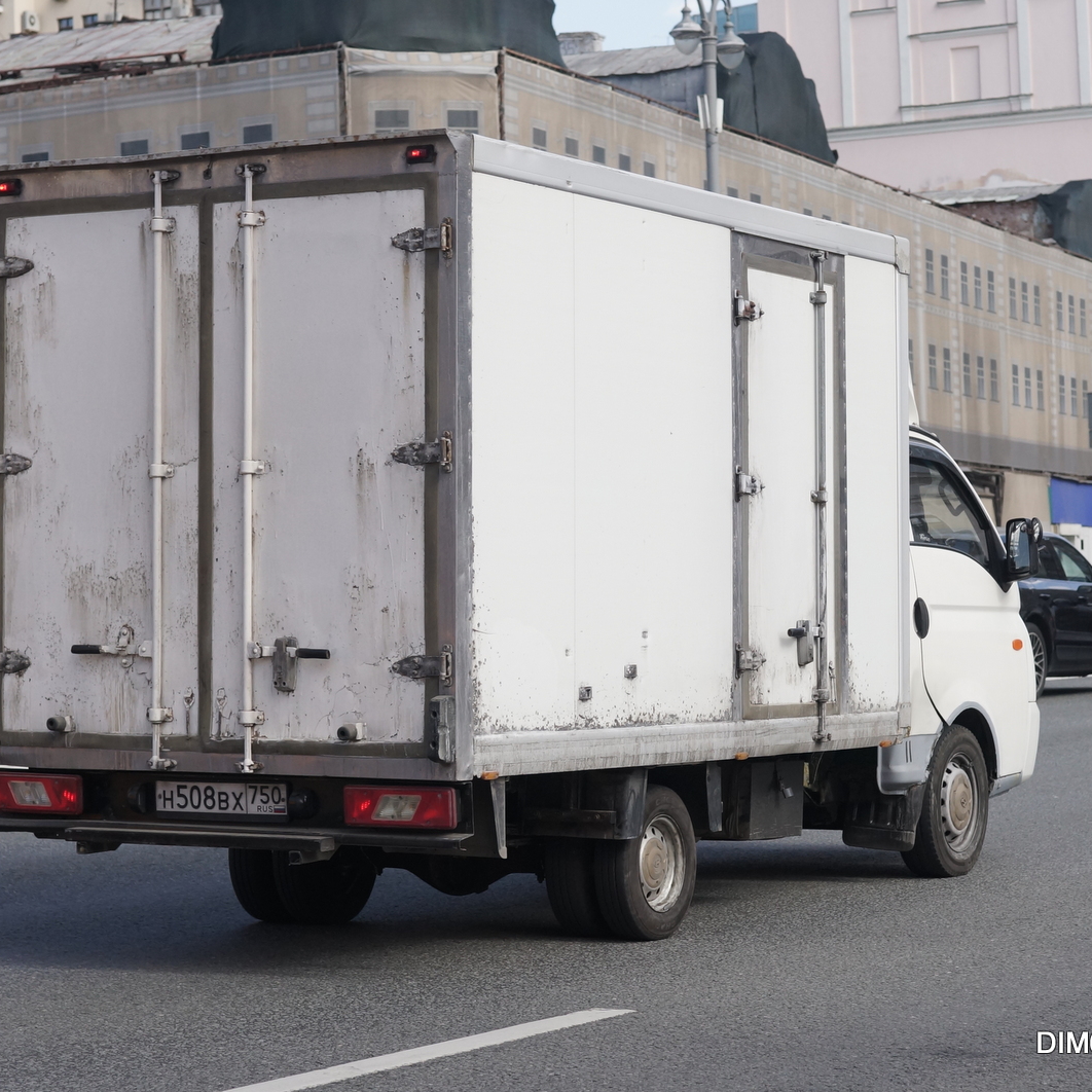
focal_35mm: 64
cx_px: 453
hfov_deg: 26.8
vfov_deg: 26.9
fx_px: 2284
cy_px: 546
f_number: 5
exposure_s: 1/1250
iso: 500
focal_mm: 50
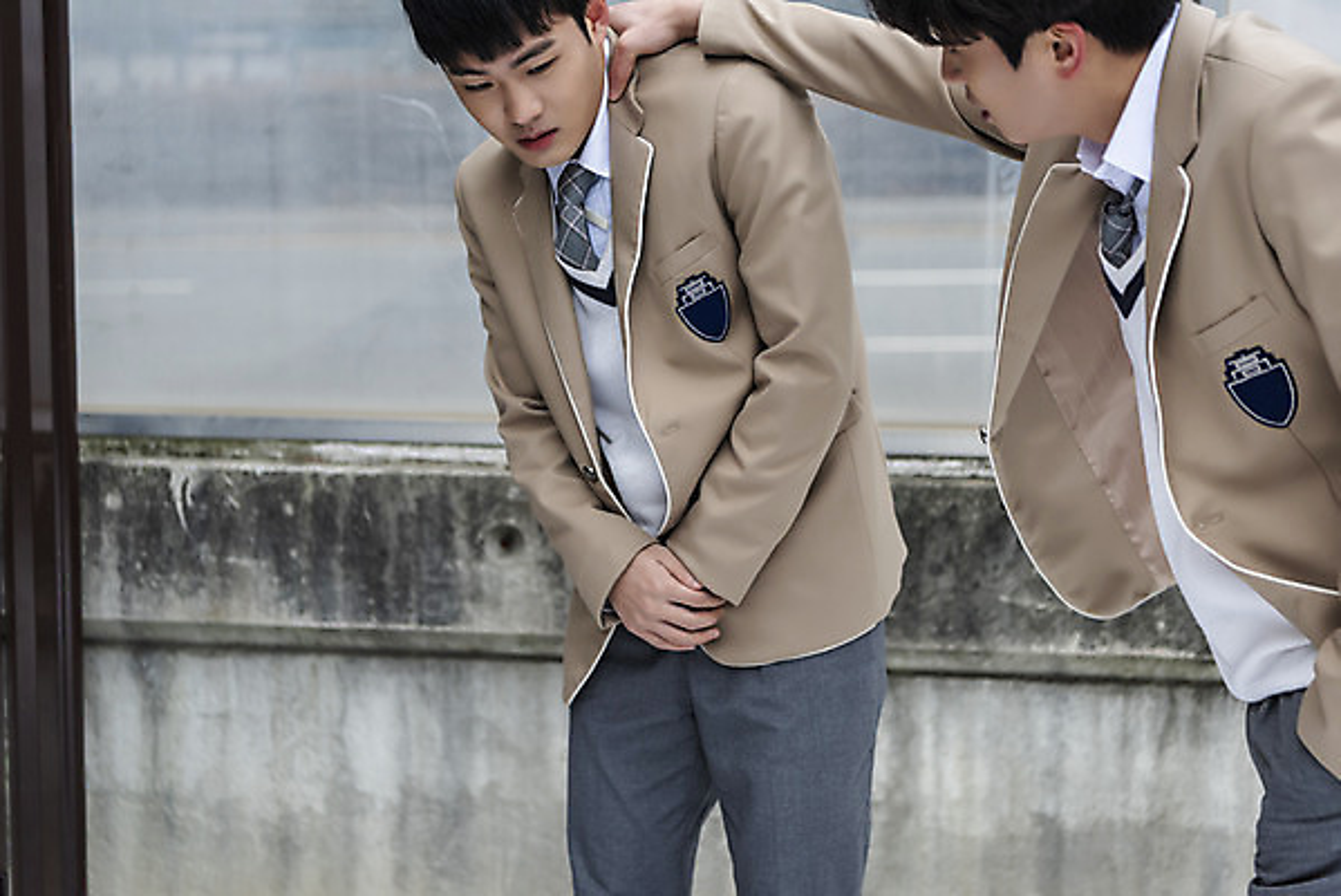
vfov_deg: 20.9
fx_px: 2422
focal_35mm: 65
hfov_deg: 30.9
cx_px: 670
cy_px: 448
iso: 400
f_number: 2.8
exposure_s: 1/320
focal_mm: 65
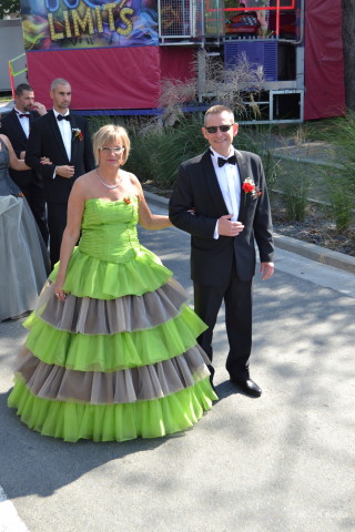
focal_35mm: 45
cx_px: 178
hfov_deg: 29.9
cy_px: 266
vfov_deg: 43.6
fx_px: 666
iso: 100
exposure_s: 1/125
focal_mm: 30
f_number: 5.6
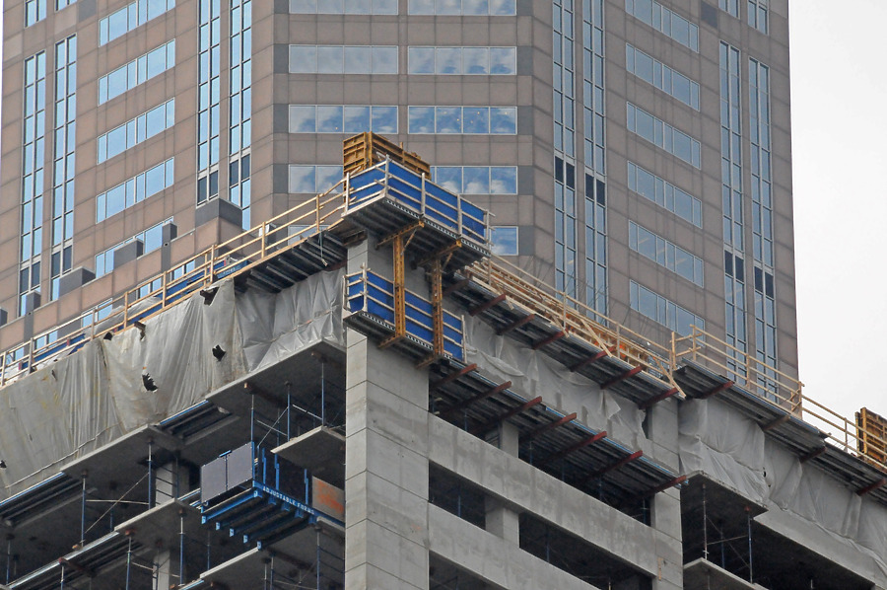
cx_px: 444
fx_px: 7384
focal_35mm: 300
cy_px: 295
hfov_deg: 6.9
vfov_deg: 4.6
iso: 3200
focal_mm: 200
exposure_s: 1/200
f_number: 25
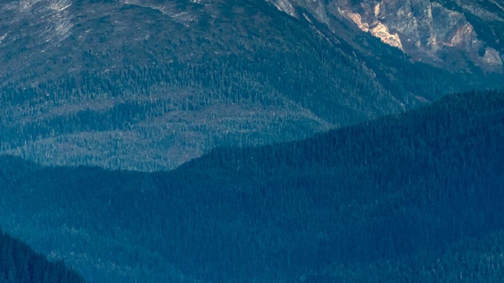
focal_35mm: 1084
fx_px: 14485
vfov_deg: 1.1
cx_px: -129
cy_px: 360
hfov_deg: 2.0
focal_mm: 388
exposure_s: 1/1000
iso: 250
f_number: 5.6
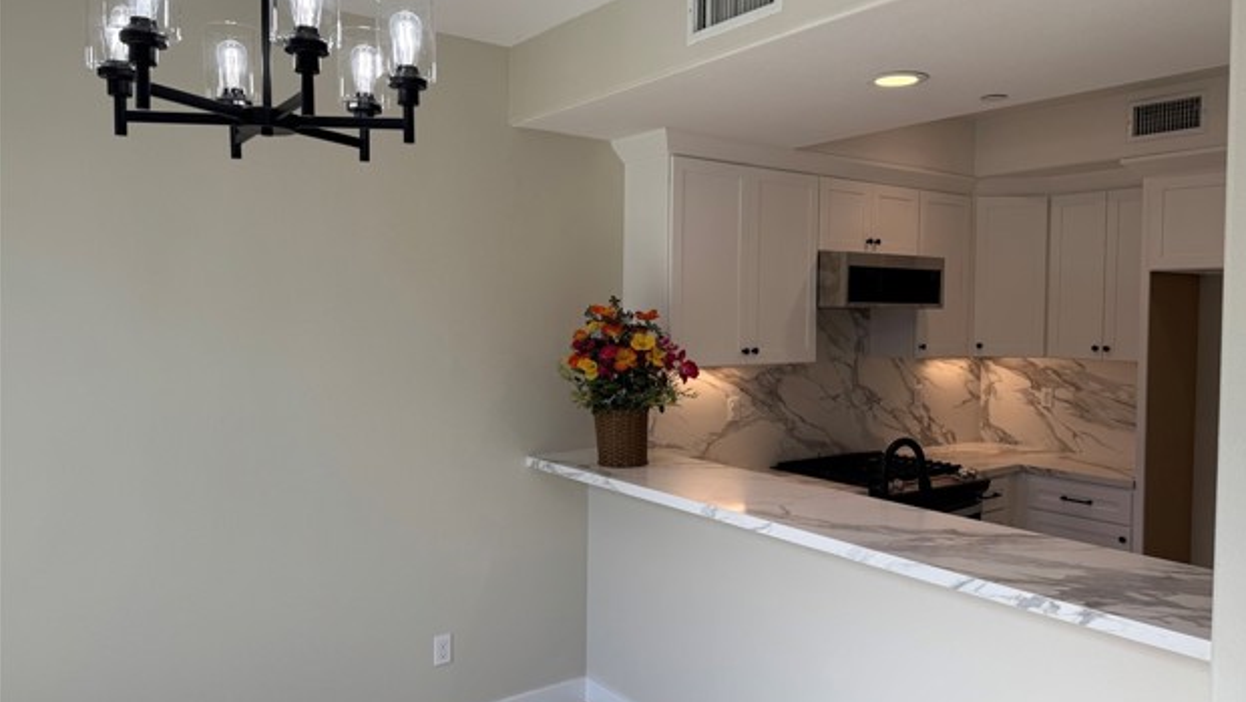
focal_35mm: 27
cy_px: 336
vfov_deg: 42.9
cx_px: 641
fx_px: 892
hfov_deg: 69.8
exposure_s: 1/567
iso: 80
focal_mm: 6.76
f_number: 1.78
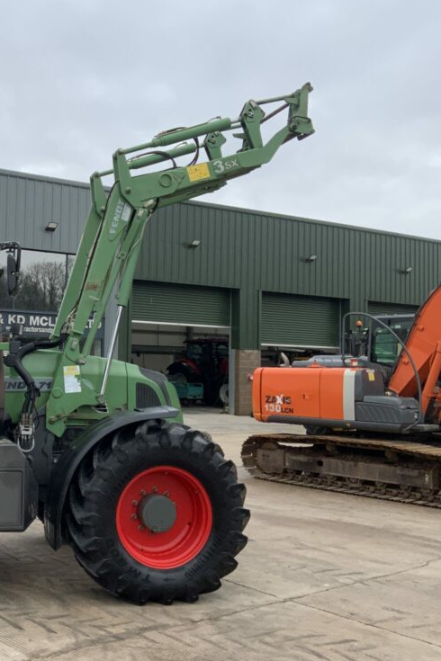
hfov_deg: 30.4
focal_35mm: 42
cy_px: 325
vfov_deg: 46.4
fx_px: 772
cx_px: 39
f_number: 1.8
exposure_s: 1/360
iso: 16
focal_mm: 3
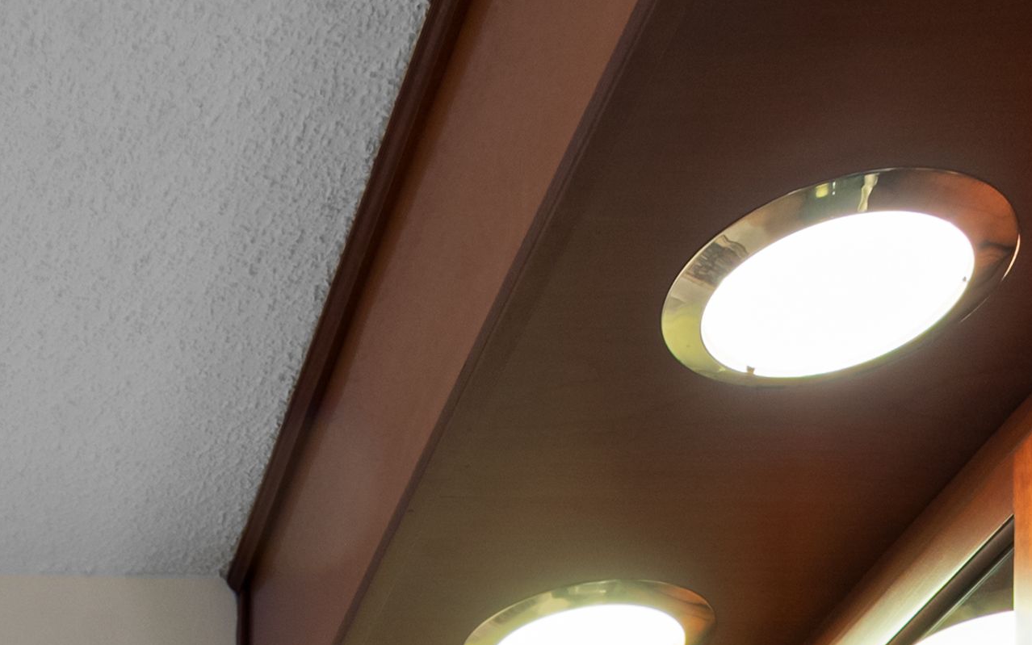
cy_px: 1580
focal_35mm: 72
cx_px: -173
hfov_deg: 25.9
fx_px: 2025
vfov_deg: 13.2
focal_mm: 15
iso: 400
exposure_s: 1/1.67
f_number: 7.1
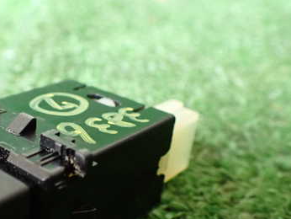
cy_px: 142
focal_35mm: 52
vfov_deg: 27.9
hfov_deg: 35.7
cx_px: 64
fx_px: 437
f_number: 2.3
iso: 800
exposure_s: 1/125
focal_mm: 5.4
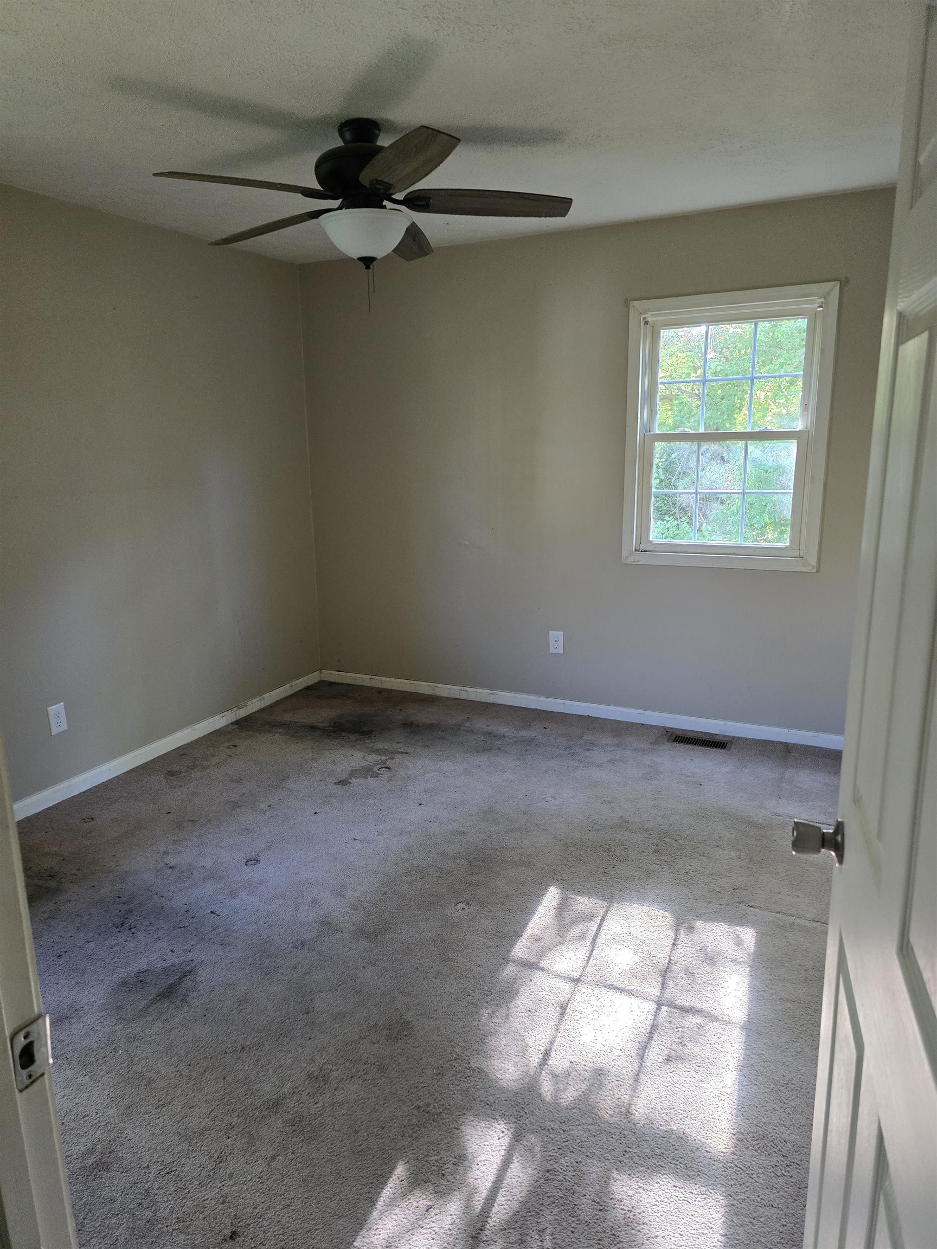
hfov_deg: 58.9
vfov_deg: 73.9
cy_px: 624
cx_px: 468
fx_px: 830
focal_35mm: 23
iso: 640
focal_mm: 6.3
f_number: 1.7
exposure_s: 1/120
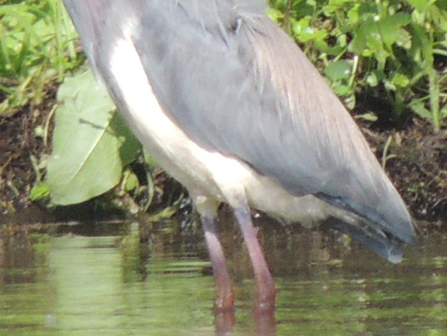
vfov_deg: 0.7
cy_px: -8
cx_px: 86
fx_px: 27269
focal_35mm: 2111
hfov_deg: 0.9
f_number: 5.5
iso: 280
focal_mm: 160.5
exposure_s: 1/500
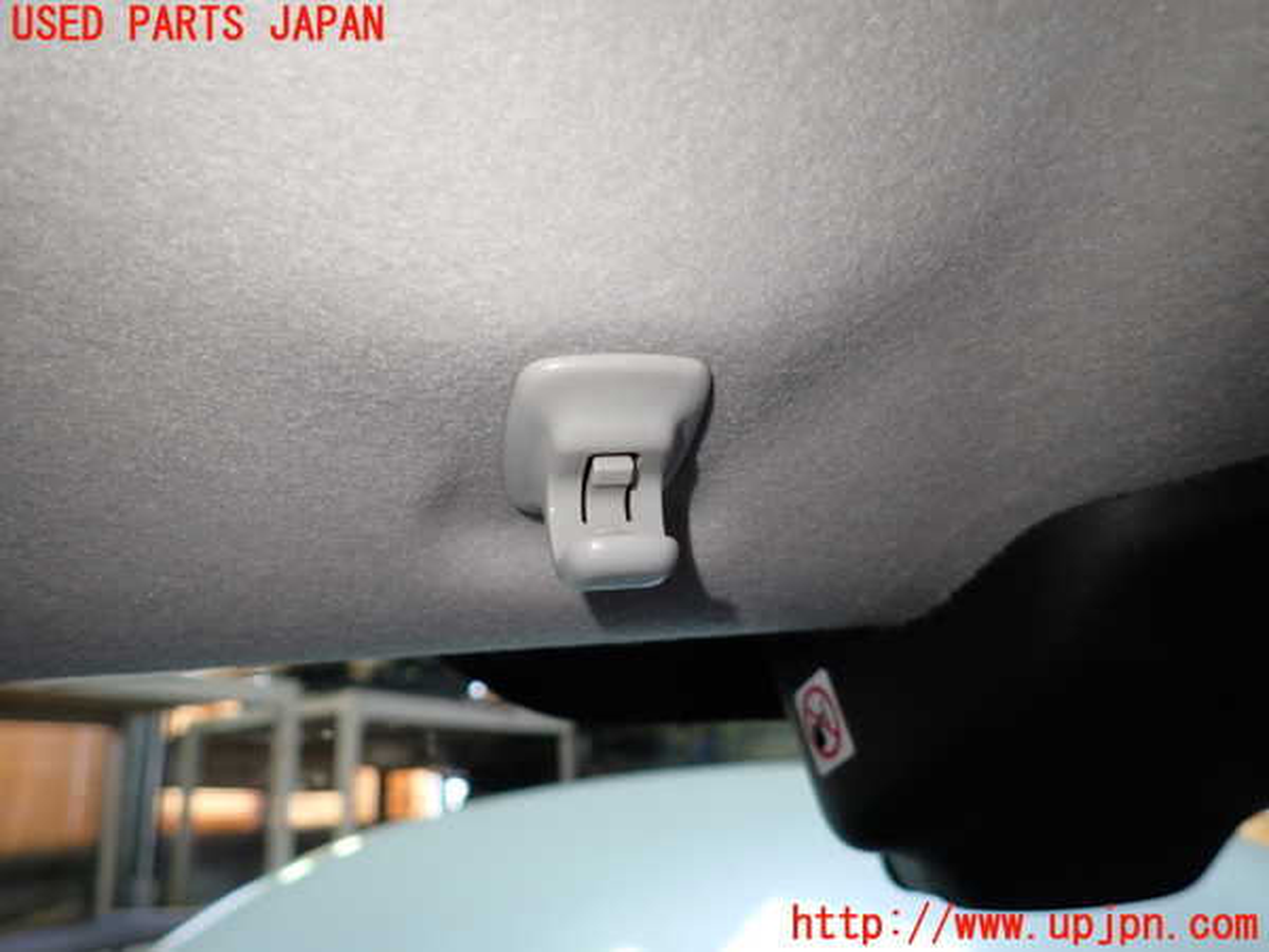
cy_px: 476
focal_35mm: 25
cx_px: 634
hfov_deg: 69.4
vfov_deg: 54.9
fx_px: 916
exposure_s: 1/60
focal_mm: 4.5
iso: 160
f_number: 2
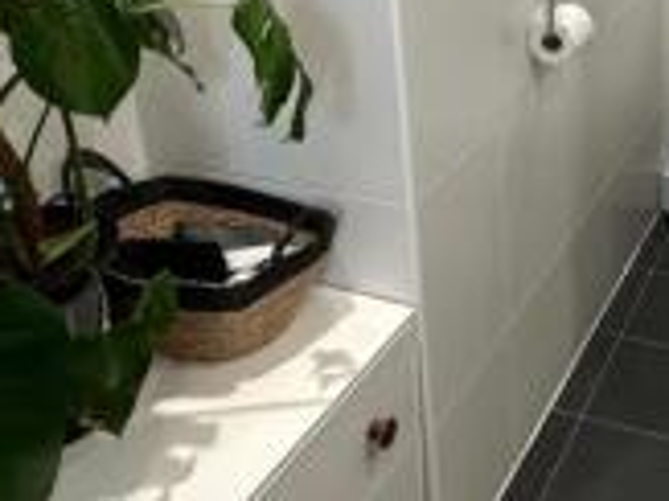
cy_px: 23
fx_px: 966
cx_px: 540
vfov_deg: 27.7
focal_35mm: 50
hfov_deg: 36.8
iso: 160
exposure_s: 1/50
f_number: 2.2
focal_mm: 2.22
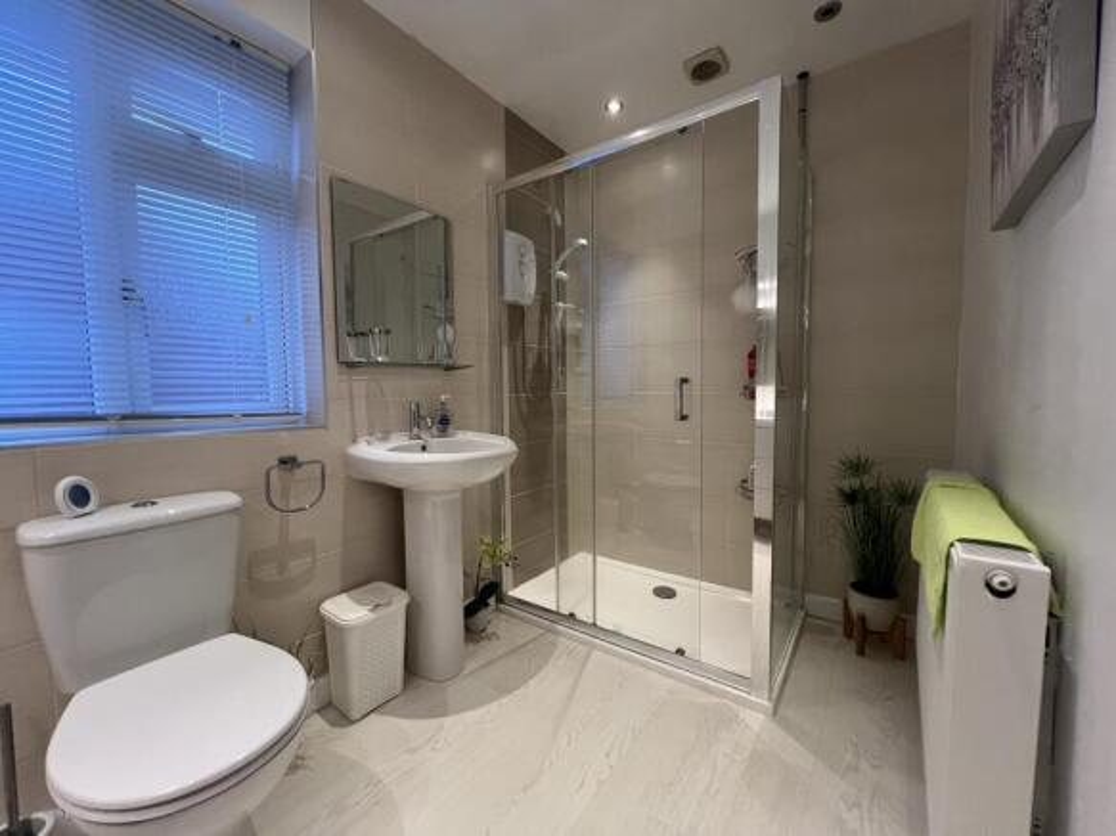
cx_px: 558
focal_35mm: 13
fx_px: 419
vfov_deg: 89.9
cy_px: 418
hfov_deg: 106.2
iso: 200
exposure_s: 1/100
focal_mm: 1.57
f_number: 1.8
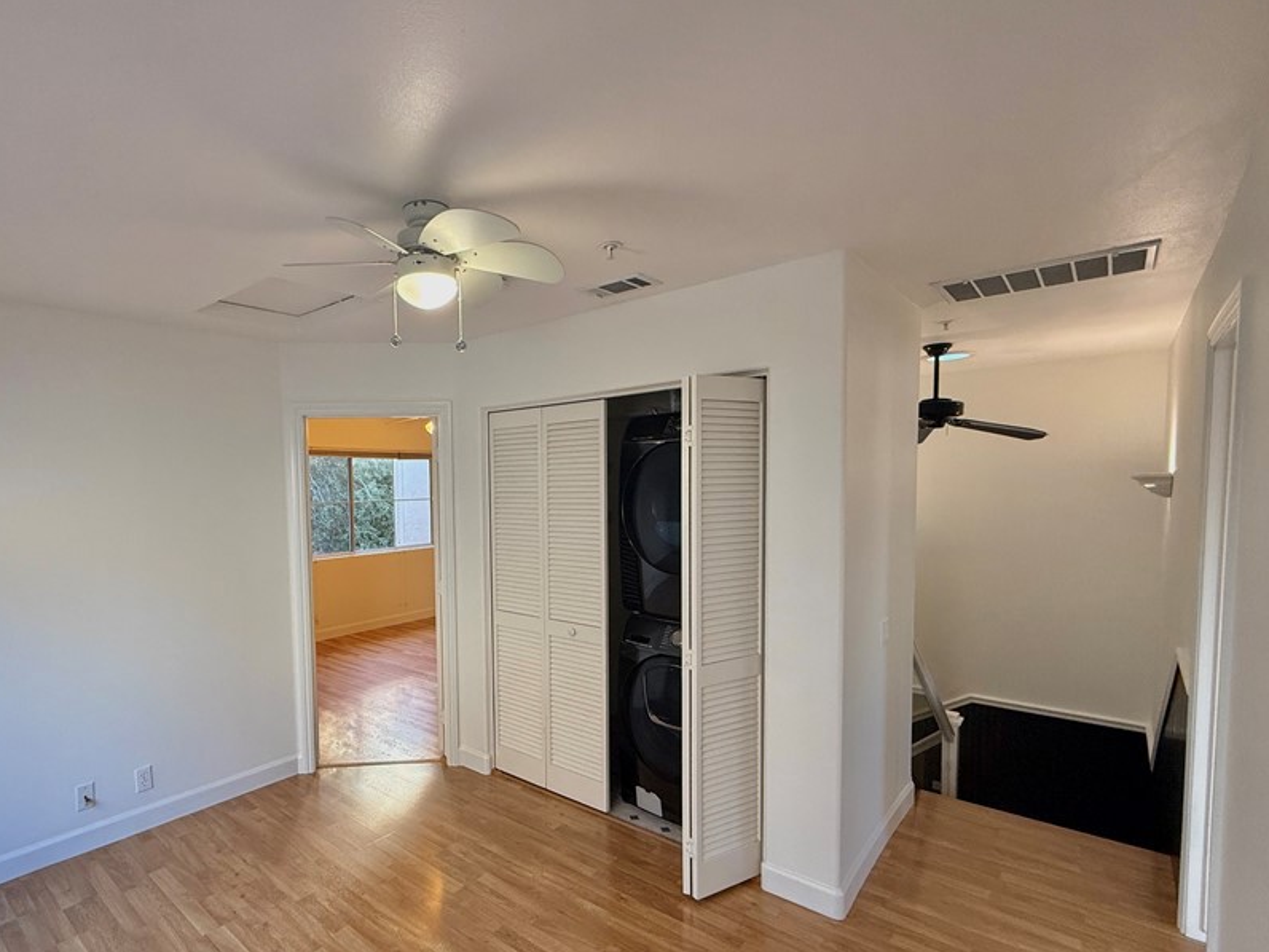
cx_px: 491
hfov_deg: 86.3
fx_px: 660
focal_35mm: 18
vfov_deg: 71.4
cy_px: 520
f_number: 2.2
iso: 250
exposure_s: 1/120
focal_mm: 2.22
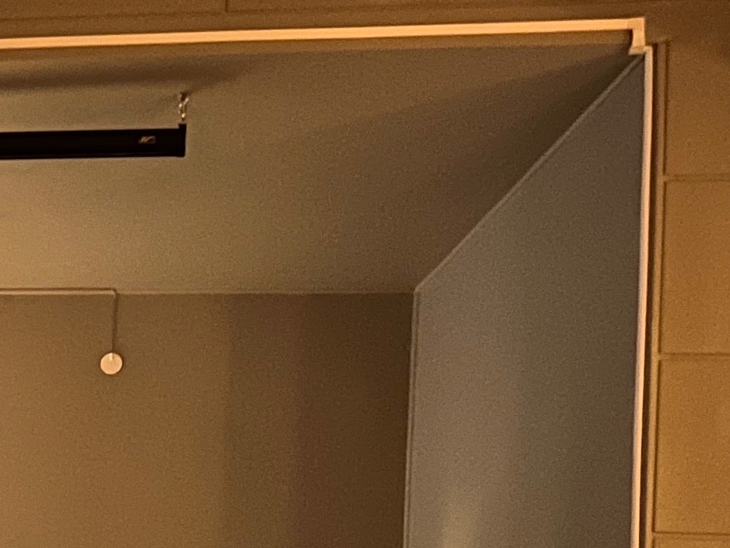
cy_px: 586
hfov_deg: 17.9
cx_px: -297
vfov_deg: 14.5
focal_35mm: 100
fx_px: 2109
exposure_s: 1/10
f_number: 1.5
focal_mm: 5.7
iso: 500
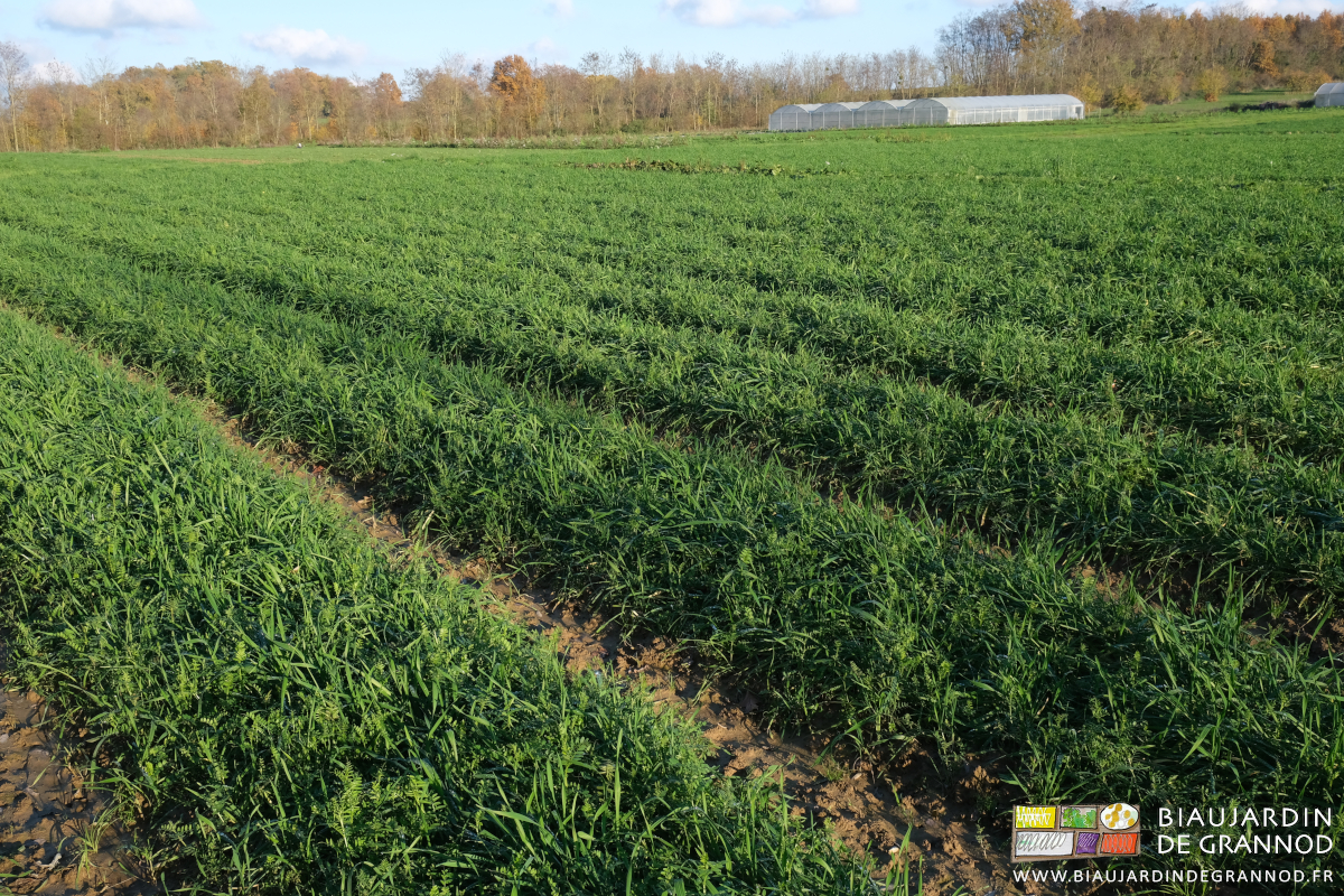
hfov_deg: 58.7
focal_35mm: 32
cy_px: 448
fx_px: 1195
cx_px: 672
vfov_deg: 41.1
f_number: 10
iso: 640
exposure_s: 1/250
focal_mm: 21.4
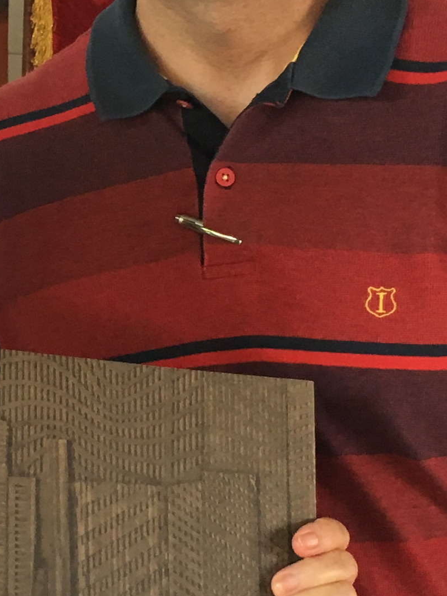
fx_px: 1876
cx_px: 56
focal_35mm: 109
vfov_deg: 18.0
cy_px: 398
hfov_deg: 13.5
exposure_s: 1/30
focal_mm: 4.15
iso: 80
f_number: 2.2
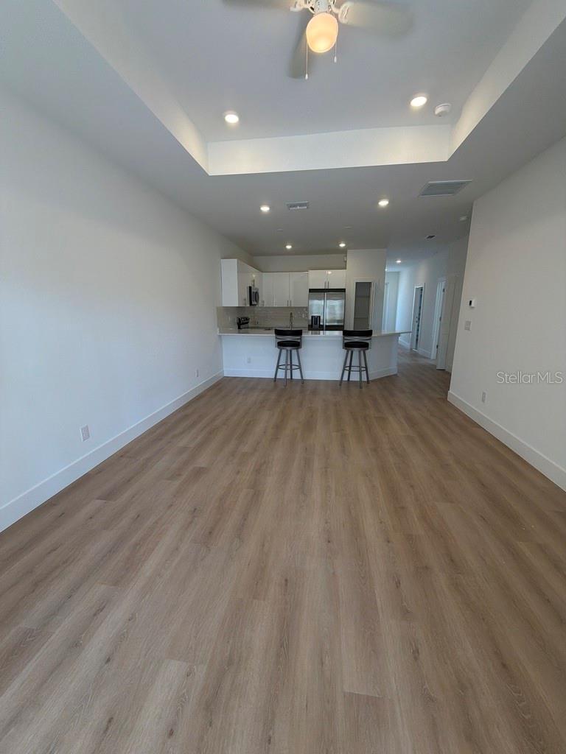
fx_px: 305
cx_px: 283
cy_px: 377
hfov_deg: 85.7
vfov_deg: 102.1
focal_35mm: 14
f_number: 2.2
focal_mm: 2.22
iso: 100
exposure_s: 1/120
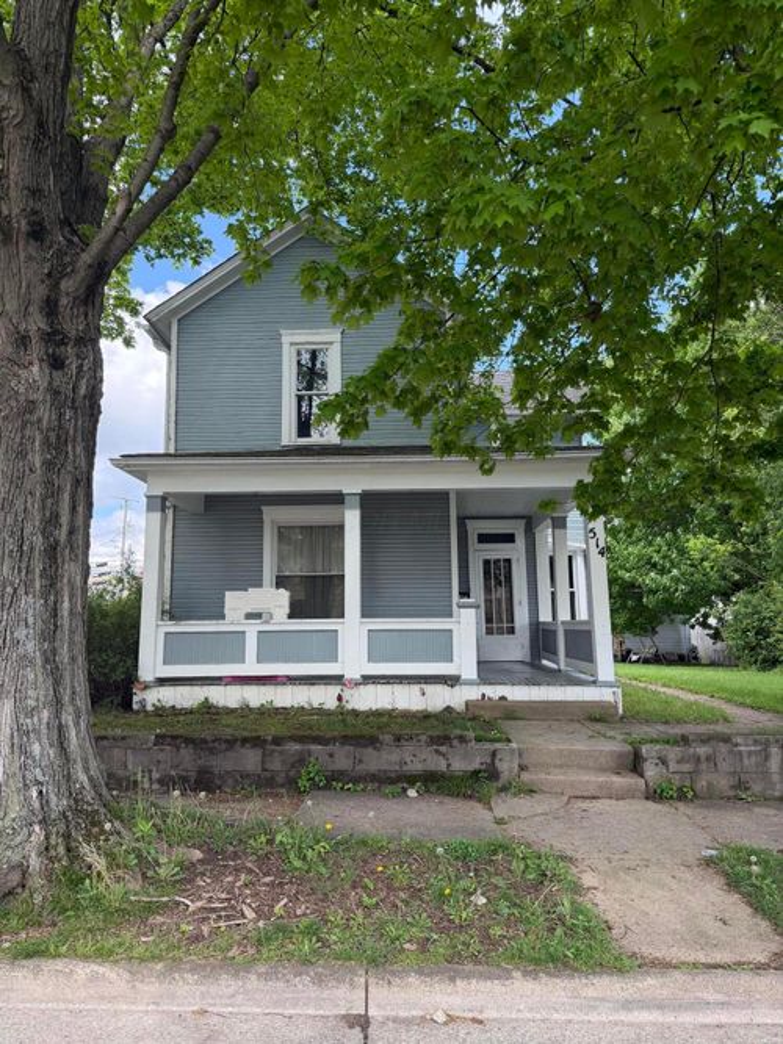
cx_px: 392
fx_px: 724
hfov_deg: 56.8
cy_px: 522
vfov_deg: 71.6
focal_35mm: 24
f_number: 1.78
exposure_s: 1/796
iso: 100
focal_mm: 6.76
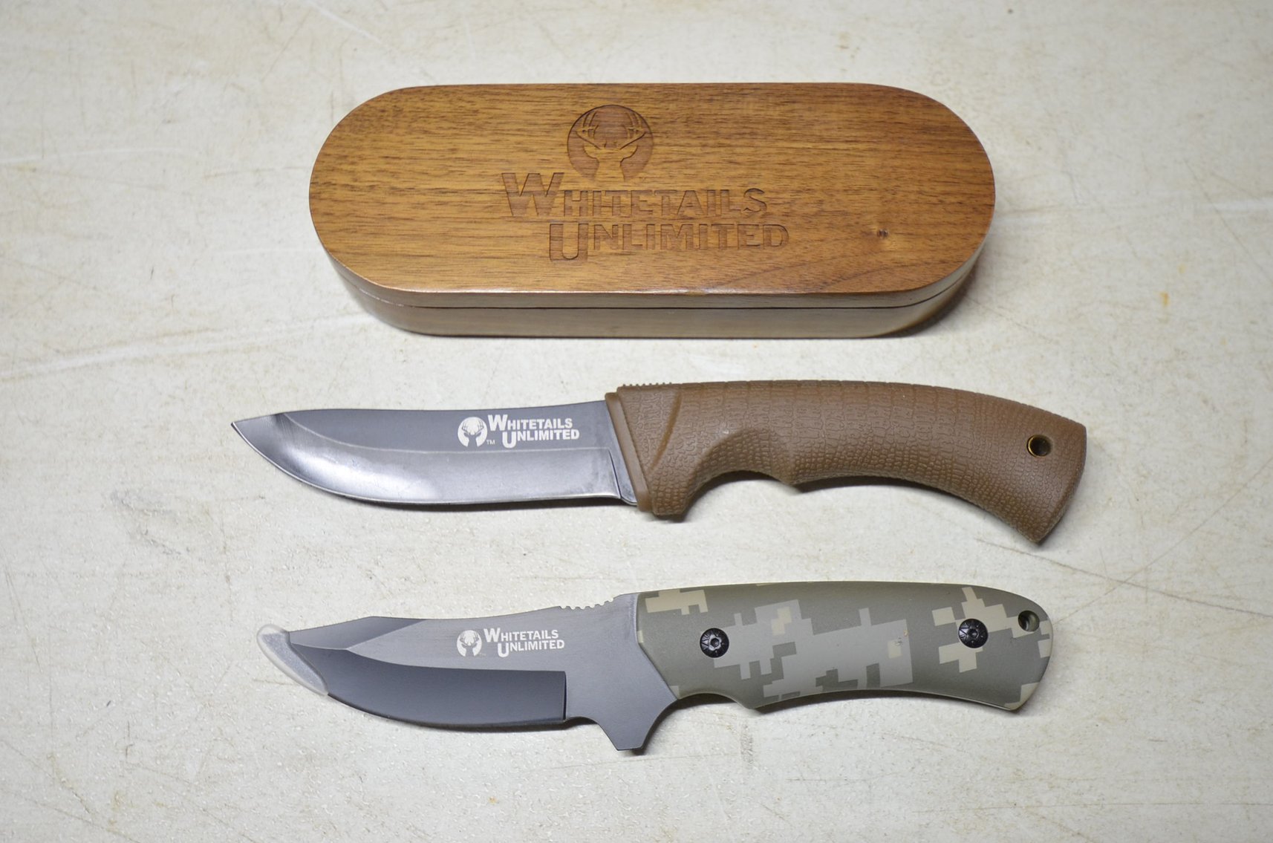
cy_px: 422
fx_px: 1270
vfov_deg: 36.7
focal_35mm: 36
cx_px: 636
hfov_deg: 53.2
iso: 640
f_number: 4.5
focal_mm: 24
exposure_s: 1/100
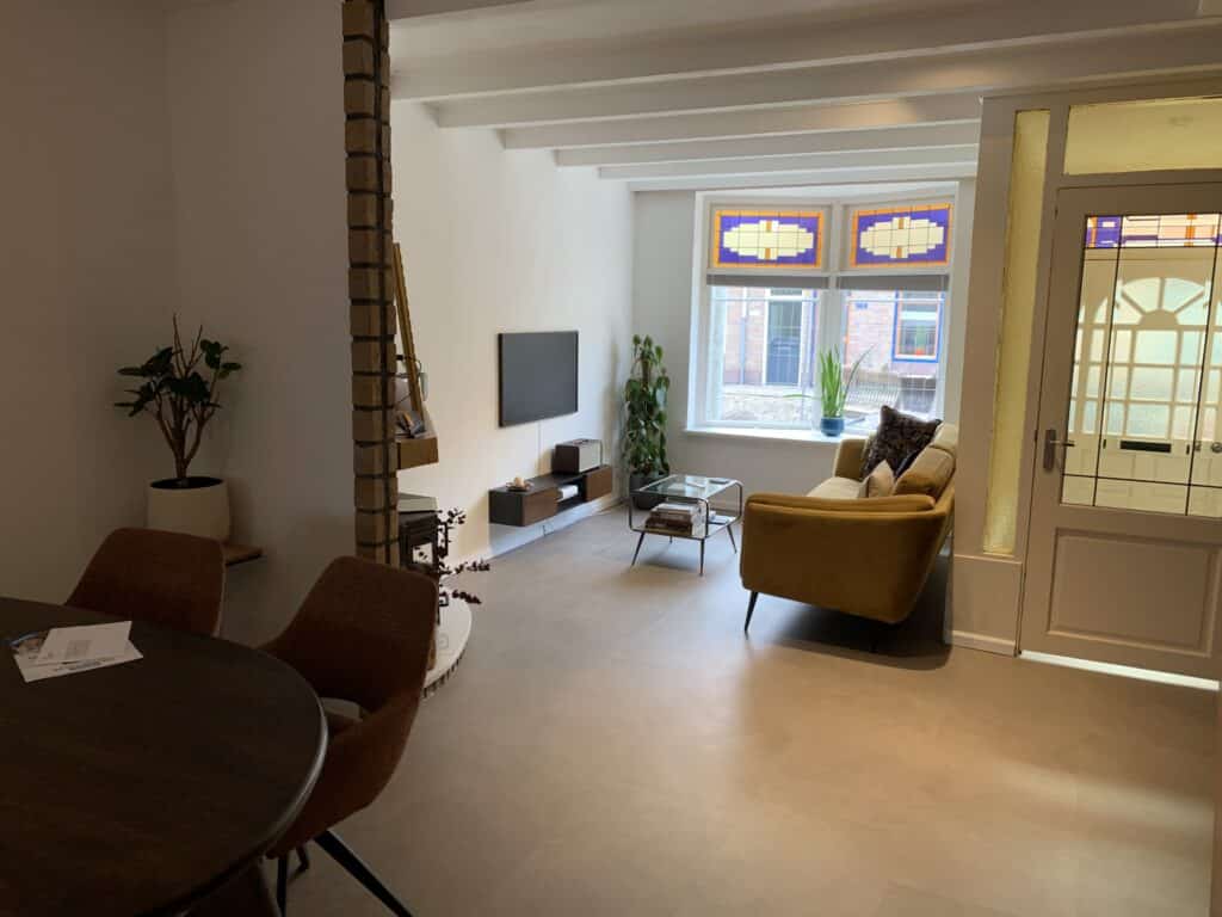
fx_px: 918
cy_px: 458
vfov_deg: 53.1
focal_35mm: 26
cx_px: 611
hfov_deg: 67.3
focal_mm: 4.25
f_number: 1.8
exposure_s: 1/50
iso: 100
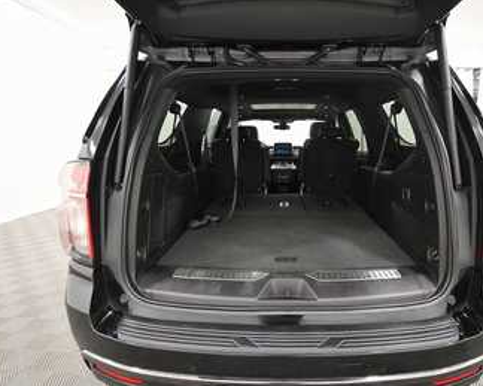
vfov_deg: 63.1
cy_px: 194
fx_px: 314
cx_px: 282
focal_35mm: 22
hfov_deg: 74.5
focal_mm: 13
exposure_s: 1/125
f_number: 4.8
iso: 2800
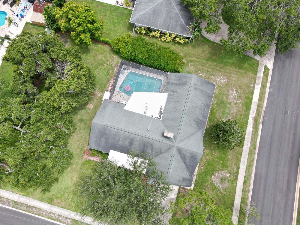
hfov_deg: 71.6
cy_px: 112
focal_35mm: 24
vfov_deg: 56.8
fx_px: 208
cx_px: 150
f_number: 1.7
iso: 150
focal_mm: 6.72
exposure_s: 1/2000
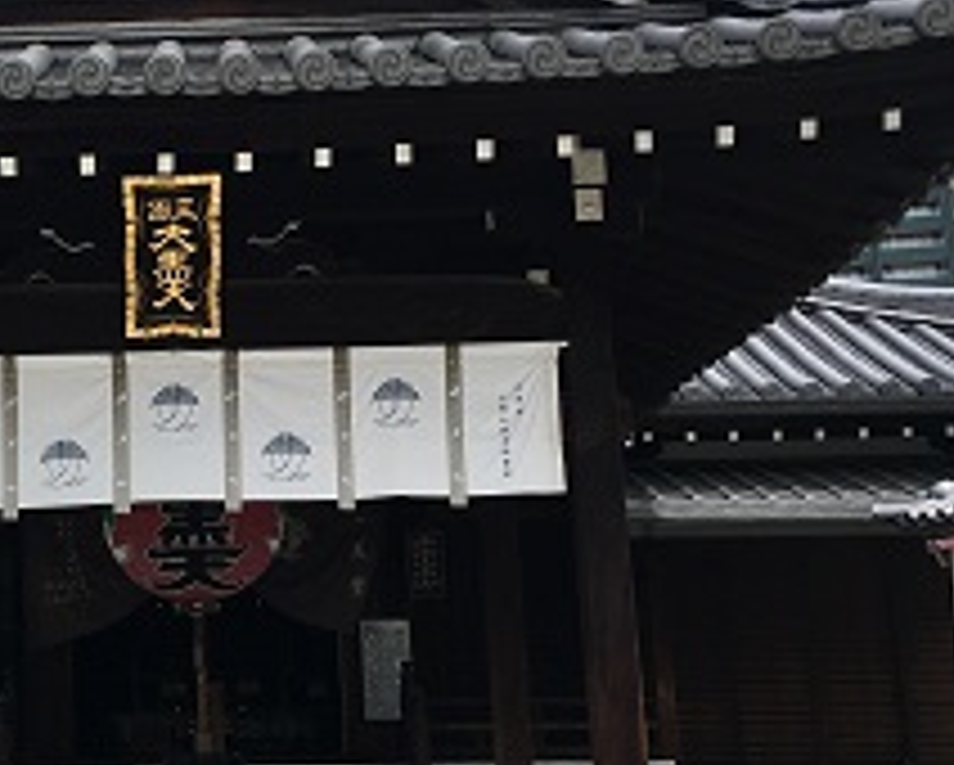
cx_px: 126
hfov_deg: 28.6
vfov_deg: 23.9
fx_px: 1809
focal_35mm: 64
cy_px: 360
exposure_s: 1/1832
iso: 25
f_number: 2.2
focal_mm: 4.15
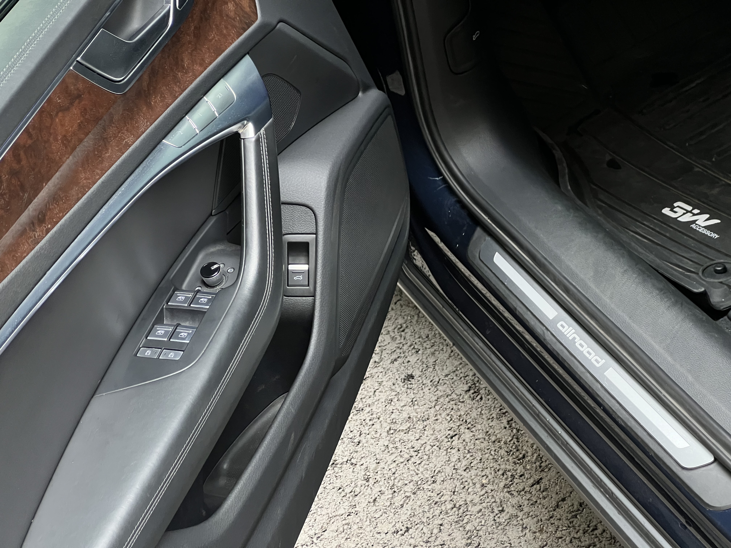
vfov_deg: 19.1
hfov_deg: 25.3
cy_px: 274
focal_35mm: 77
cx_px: 366
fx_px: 1626
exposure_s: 1/60
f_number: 2.8
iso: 320
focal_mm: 9
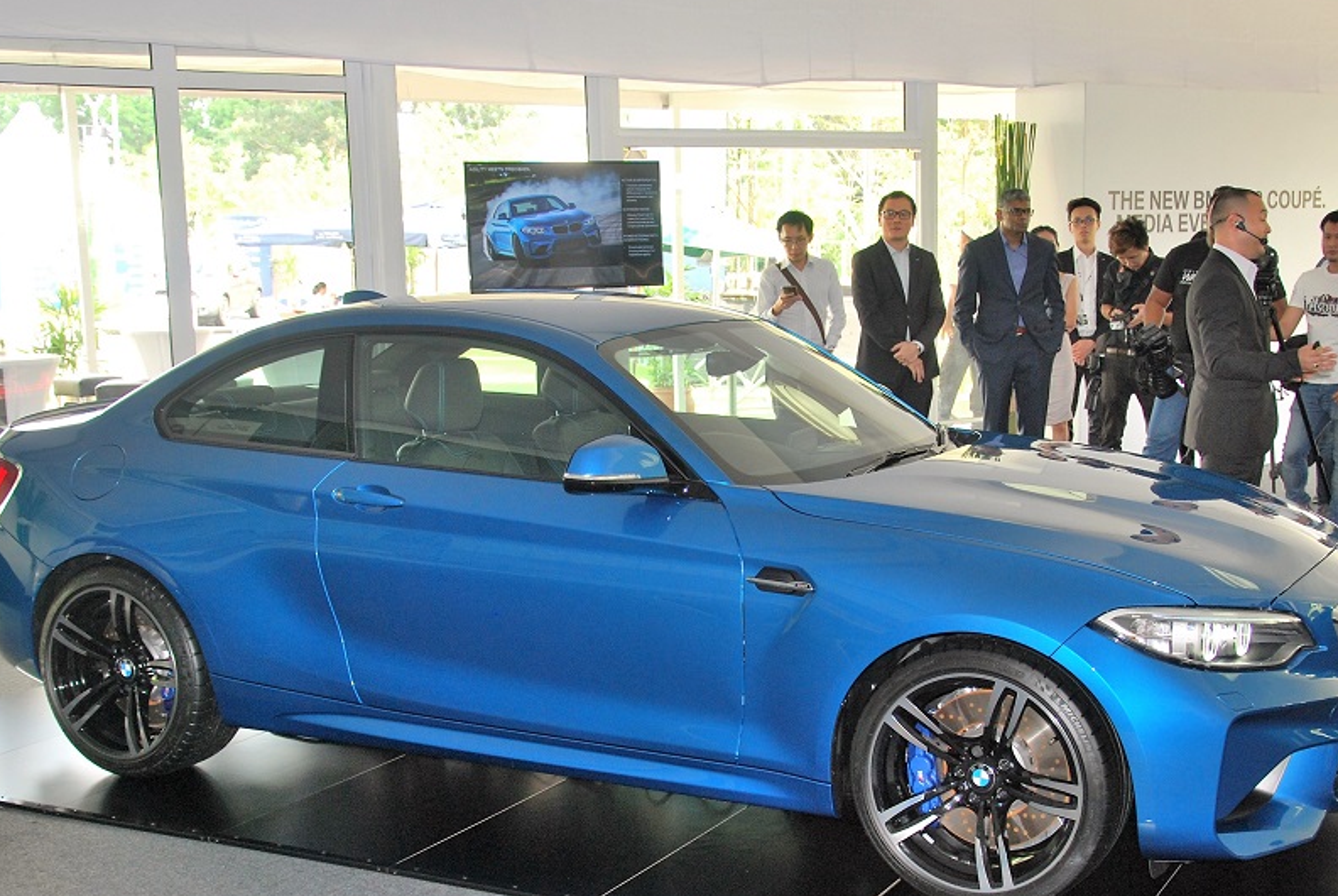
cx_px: 713
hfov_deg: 39.5
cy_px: 570
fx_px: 1860
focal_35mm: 50
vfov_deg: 27.0
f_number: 4
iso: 250
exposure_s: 1/60
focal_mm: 24
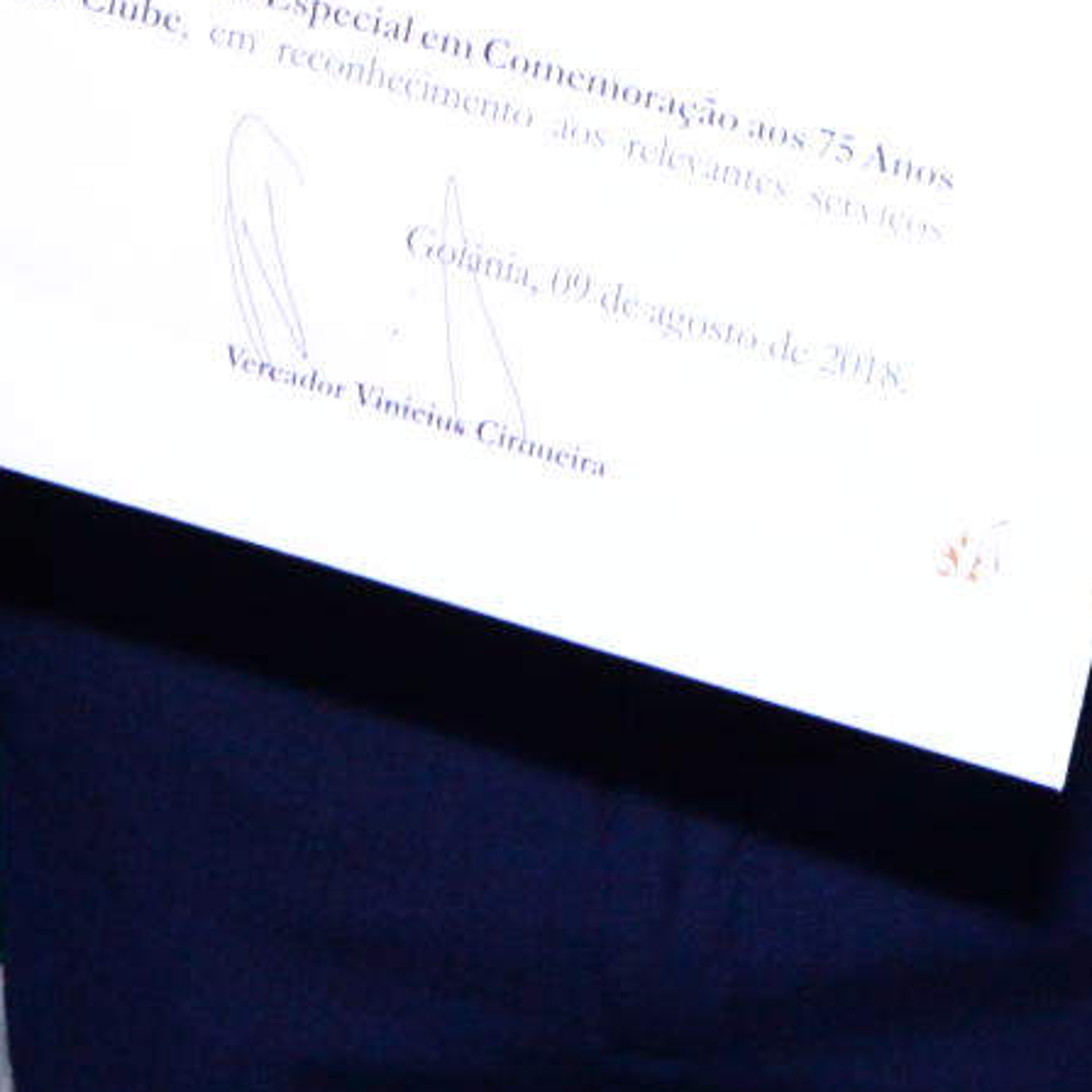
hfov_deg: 10.5
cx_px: 718
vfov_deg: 9.7
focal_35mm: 166
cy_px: -1212
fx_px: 5925
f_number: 7.1
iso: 2500
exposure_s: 1/60
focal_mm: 29
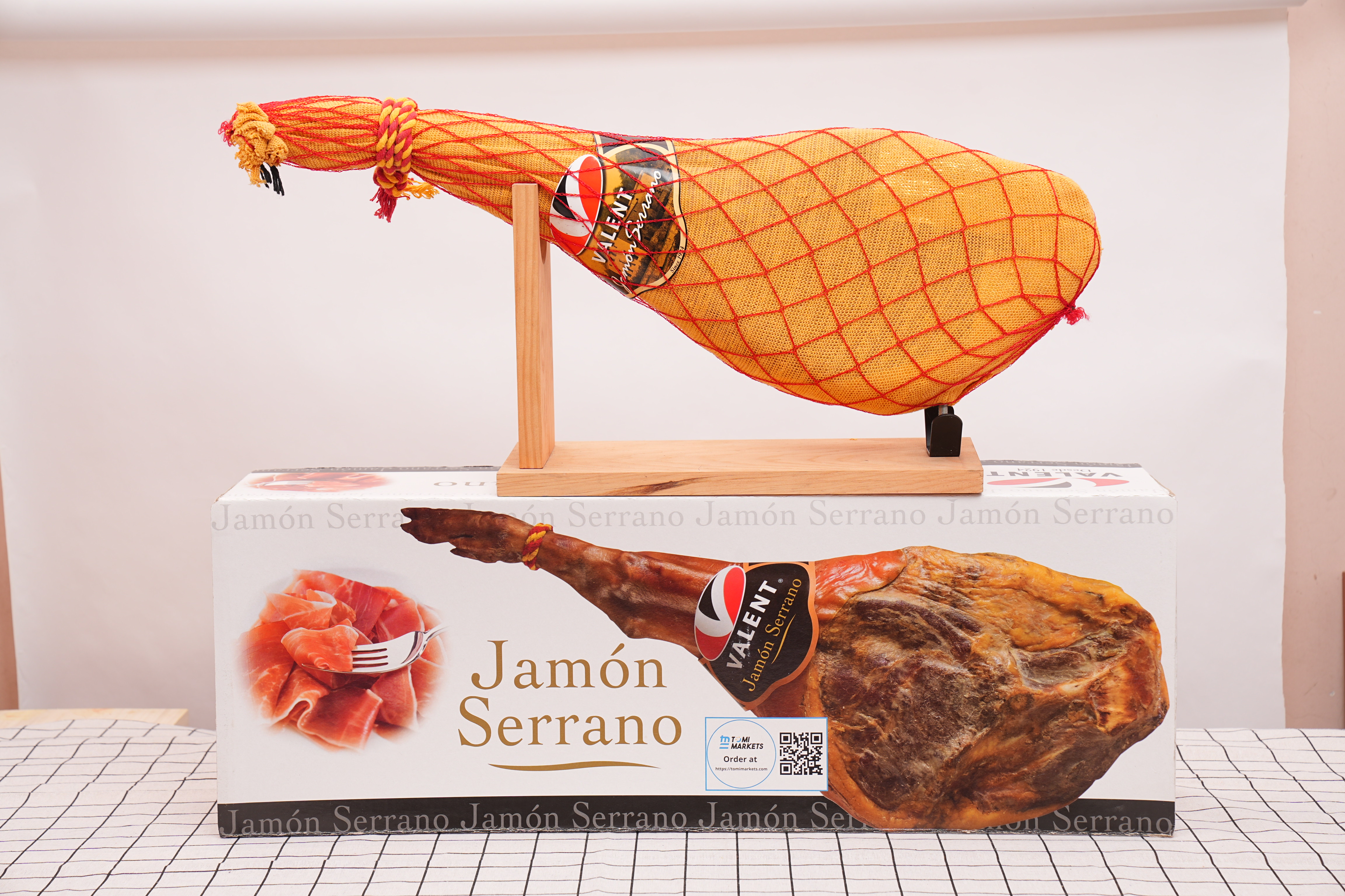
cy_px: 448
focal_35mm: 69
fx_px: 2578
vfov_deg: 19.7
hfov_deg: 29.2
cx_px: 672
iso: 100
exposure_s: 1/160
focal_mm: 69
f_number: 7.1
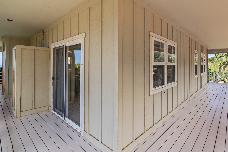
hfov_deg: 86.9
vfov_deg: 64.2
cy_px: 64
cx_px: 119
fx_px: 120
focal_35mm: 19
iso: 100
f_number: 8
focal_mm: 16
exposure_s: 1/80
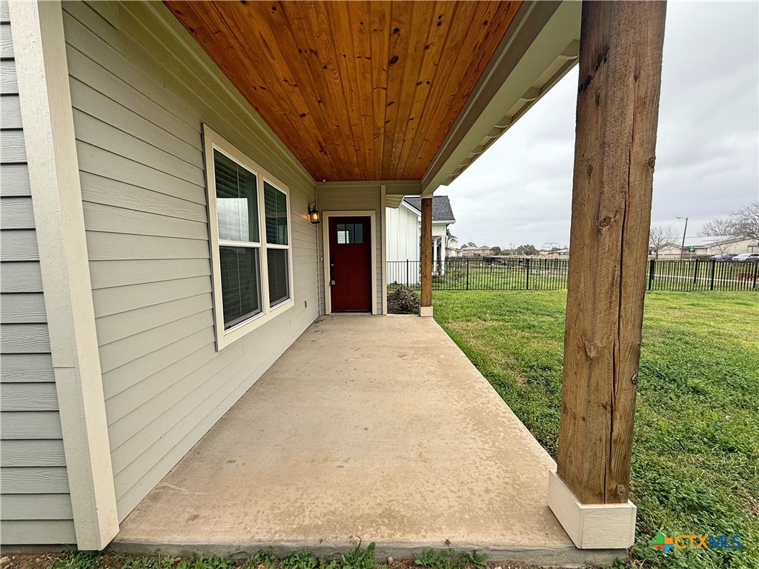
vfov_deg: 85.7
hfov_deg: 102.1
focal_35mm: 14
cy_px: 284
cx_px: 380
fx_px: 307
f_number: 2.2
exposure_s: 1/388
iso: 50
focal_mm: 2.22
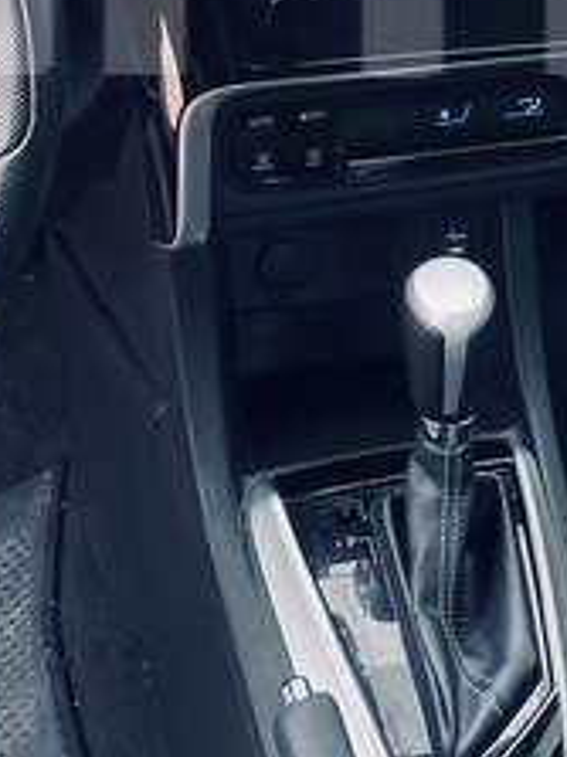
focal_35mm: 70
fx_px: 1530
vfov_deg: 26.2
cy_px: -14
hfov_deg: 20.4
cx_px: 553
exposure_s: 1/100
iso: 50
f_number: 1.6
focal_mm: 4.2
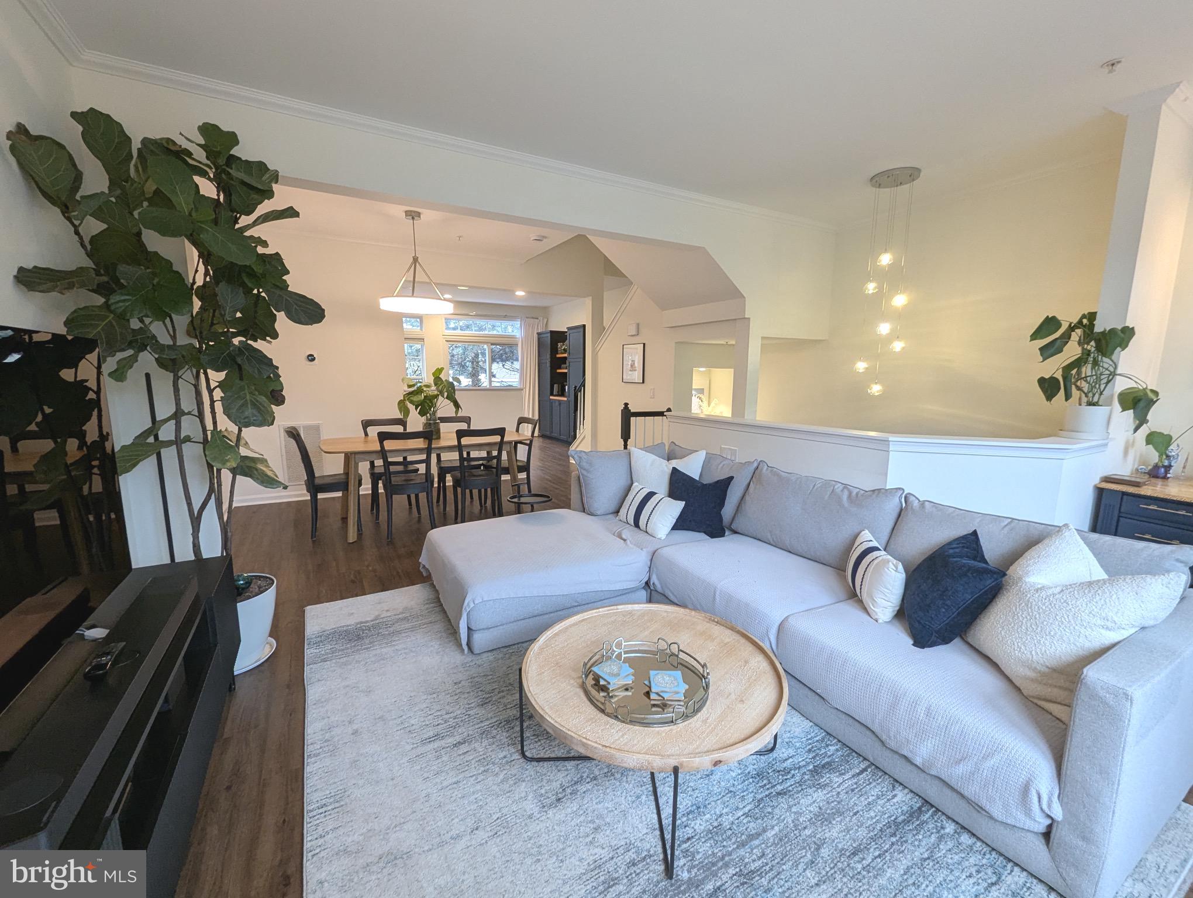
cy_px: 449
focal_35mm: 13
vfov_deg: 90.1
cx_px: 596
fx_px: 449
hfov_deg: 106.1
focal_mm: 1.95
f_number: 2.2
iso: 97
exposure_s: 1/40
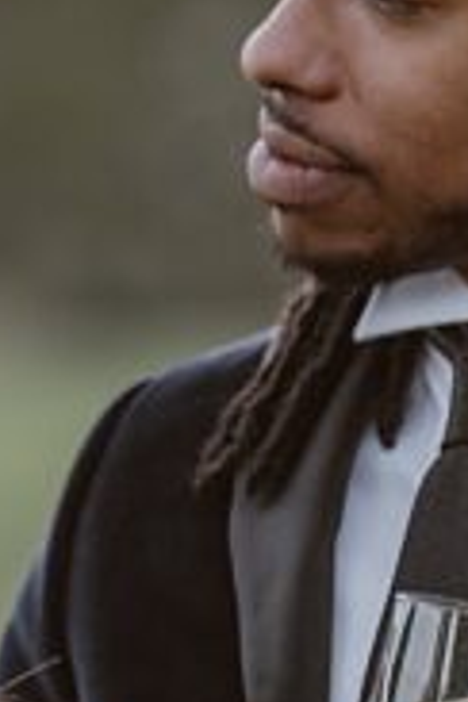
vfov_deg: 3.0
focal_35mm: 699
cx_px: 338
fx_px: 13629
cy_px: 449
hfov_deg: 2.0
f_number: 2.8
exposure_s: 1/320
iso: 400
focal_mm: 125
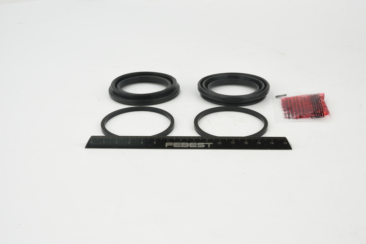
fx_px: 610
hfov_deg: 33.4
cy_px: 122
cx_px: 183
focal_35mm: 60
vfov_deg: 22.6
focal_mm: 60
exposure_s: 1/3
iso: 100
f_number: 36
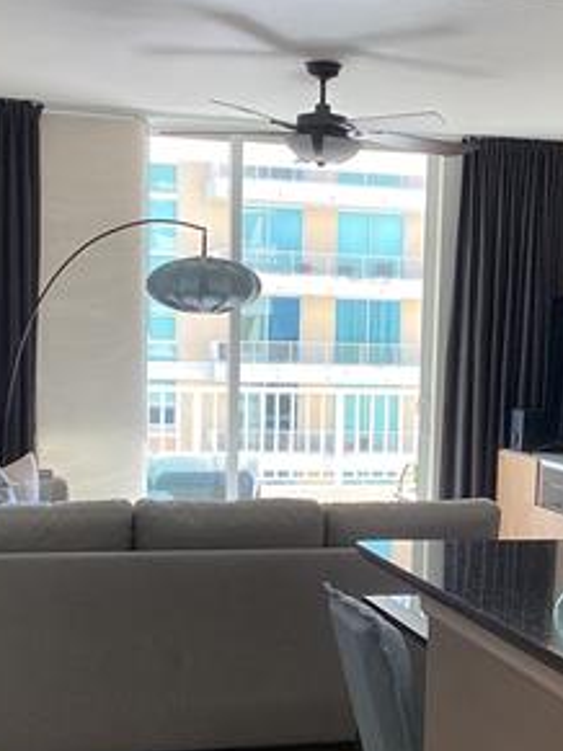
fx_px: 1389
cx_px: 382
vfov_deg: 30.0
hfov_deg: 22.8
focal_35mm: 64
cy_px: 516
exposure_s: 1/100
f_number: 2.4
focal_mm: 3.3
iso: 50
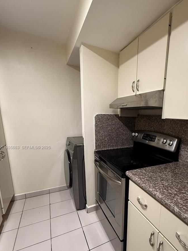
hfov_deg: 66.8
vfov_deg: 83.9
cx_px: 125
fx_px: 138
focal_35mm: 19
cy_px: 148
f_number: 2.2
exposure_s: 1/120
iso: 320
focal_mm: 2.22
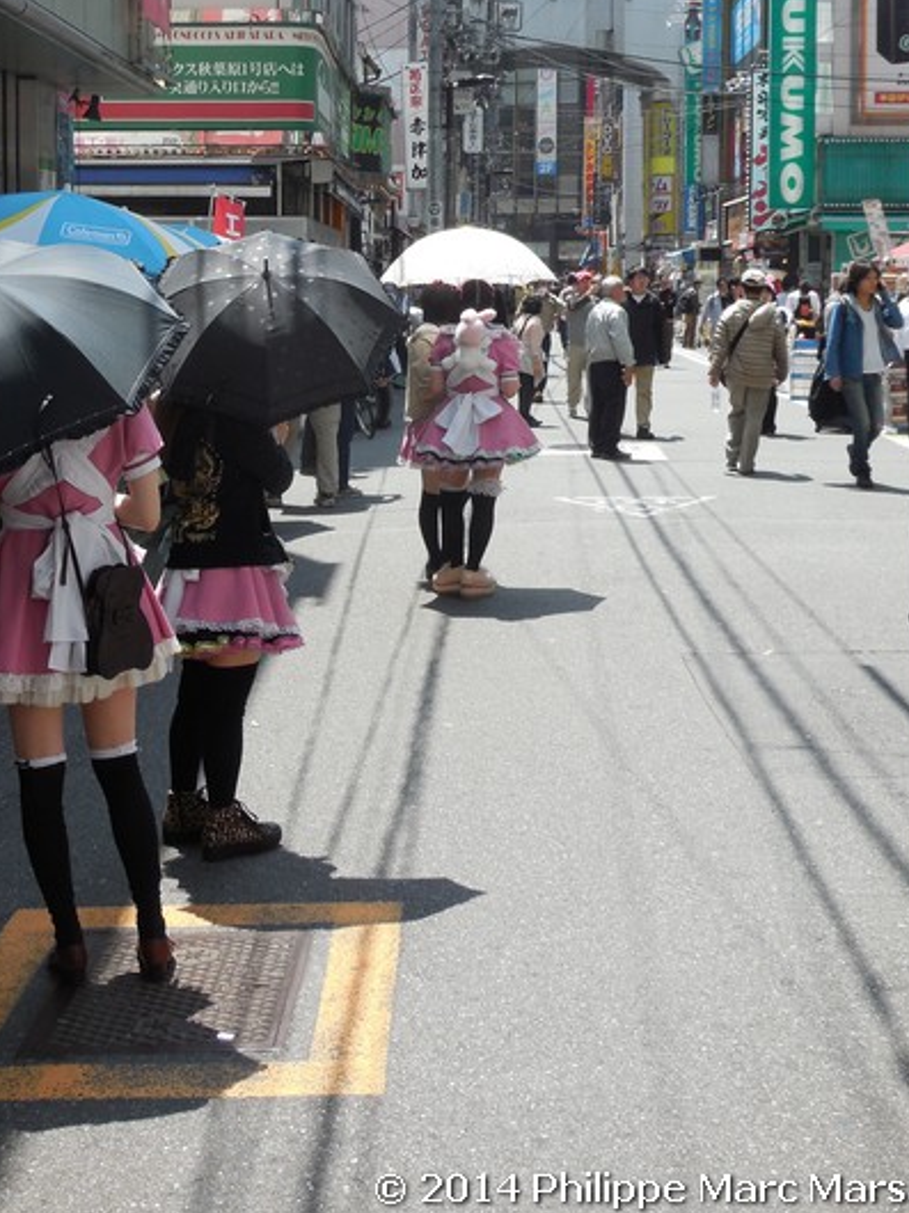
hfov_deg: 25.2
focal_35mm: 58
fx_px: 2032
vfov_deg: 32.9
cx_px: 387
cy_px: 387
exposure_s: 1/640
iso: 125
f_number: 3.6
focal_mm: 7.1
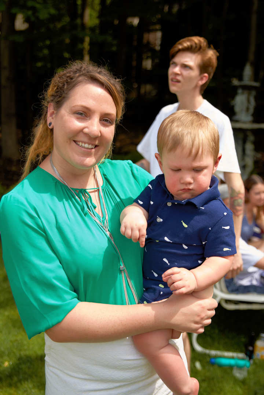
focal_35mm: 40
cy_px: 198
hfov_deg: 33.4
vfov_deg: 48.5
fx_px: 440
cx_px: 132
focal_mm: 40
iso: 100
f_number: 3.2
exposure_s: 1/250
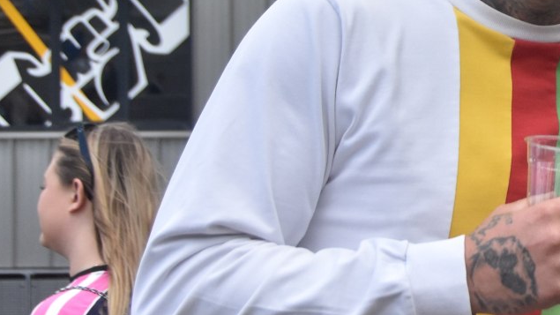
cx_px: 757
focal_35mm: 133
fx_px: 1975
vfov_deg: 9.1
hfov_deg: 15.3
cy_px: 63
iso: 800
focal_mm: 28
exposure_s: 1/3200
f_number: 4
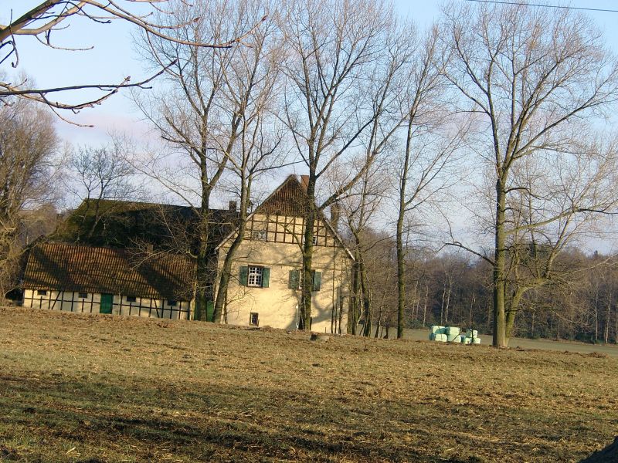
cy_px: 232
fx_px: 1785
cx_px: 309
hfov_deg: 19.6
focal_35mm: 100
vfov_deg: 14.8
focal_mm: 20.74
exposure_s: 1/237
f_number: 4
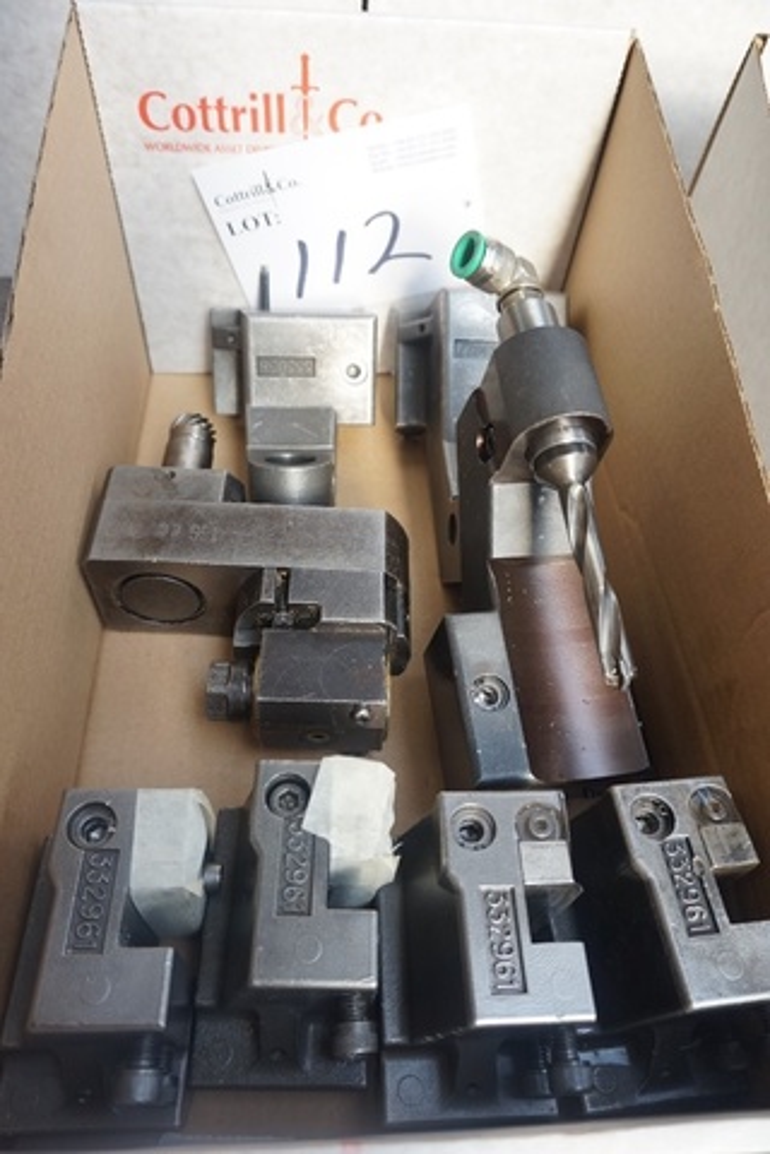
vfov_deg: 73.7
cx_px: 385
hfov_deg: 53.1
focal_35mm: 24
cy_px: 577
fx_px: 770
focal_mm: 16
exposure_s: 1/60
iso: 200
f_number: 4
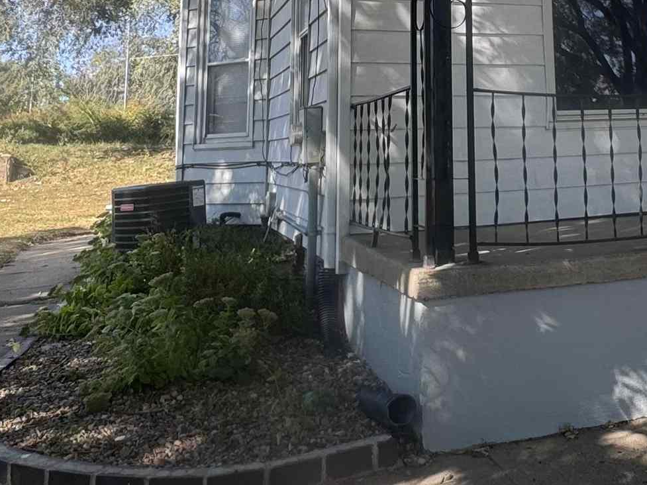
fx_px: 822
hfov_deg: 40.6
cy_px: -1
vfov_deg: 30.5
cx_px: 546
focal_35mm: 44
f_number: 2.2
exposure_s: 1/243
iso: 40
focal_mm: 2.22
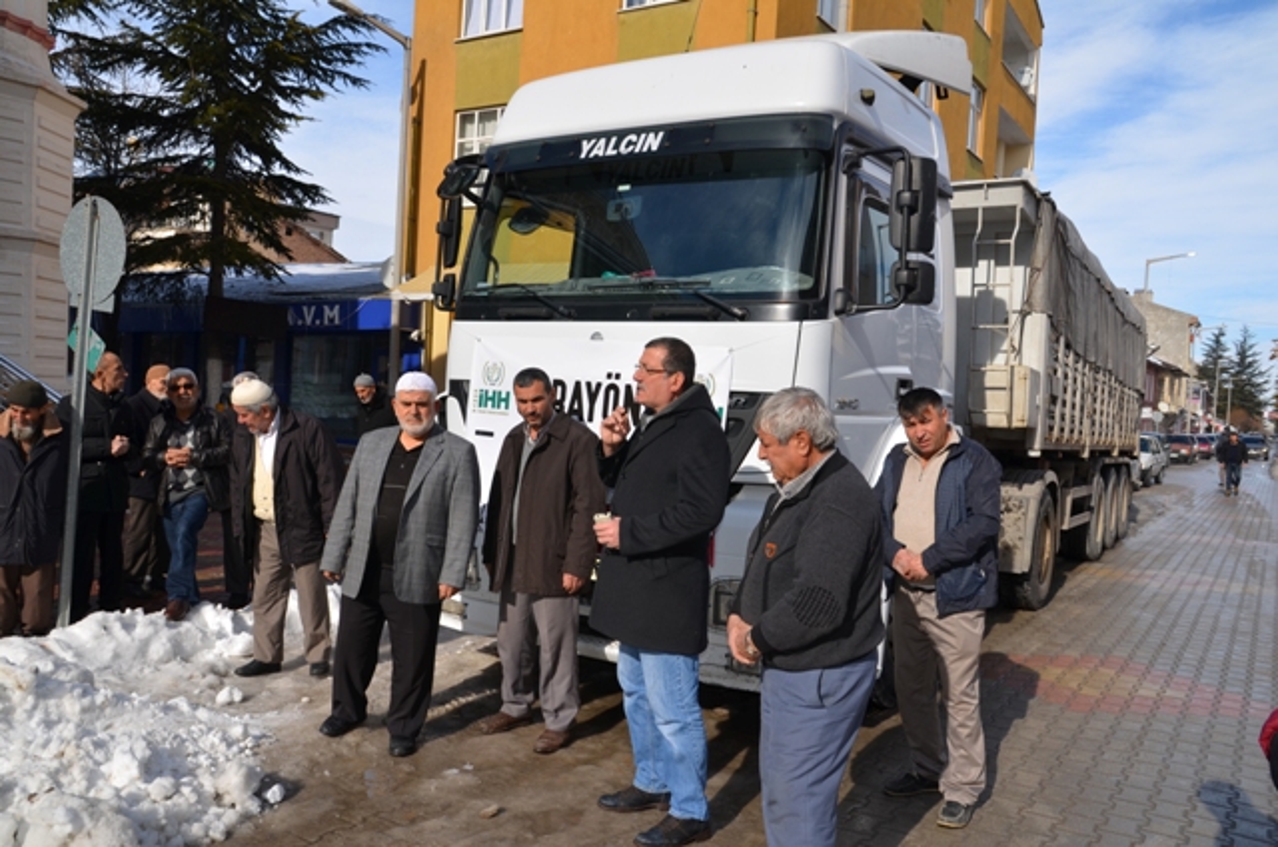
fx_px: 1063
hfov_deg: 62.0
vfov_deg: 43.4
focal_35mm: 30
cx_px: 639
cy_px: 424
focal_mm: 20
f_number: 8
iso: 100
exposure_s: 1/250
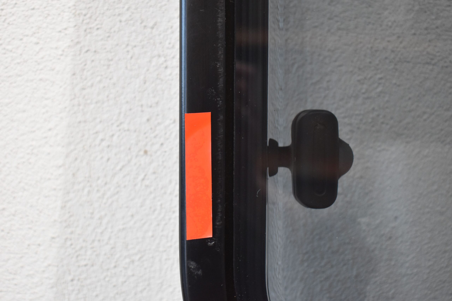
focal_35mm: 60
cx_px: 226
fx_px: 753
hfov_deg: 33.4
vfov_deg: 22.6
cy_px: 150
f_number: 4.8
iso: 1250
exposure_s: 1/125
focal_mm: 40
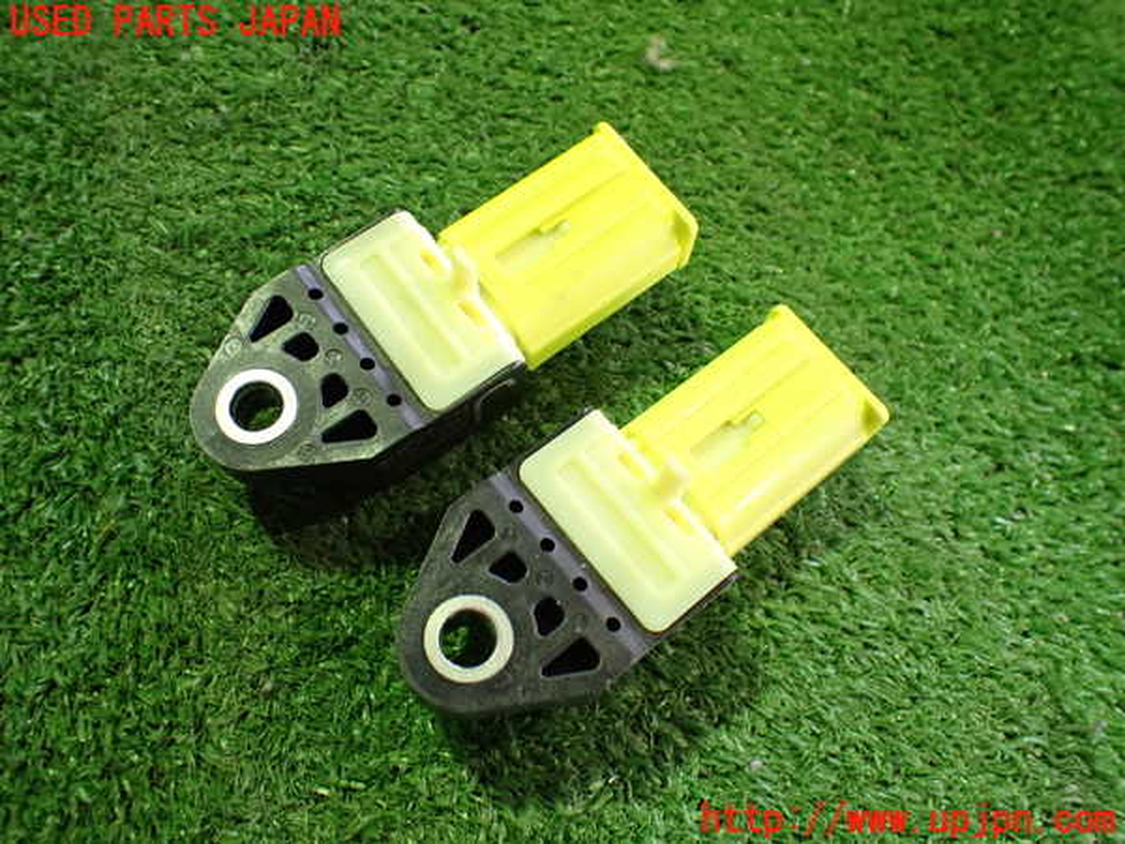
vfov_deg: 46.8
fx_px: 975
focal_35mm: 30
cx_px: 562
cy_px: 422
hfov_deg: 60.0
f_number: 2.3
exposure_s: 1/80
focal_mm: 5.4
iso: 800
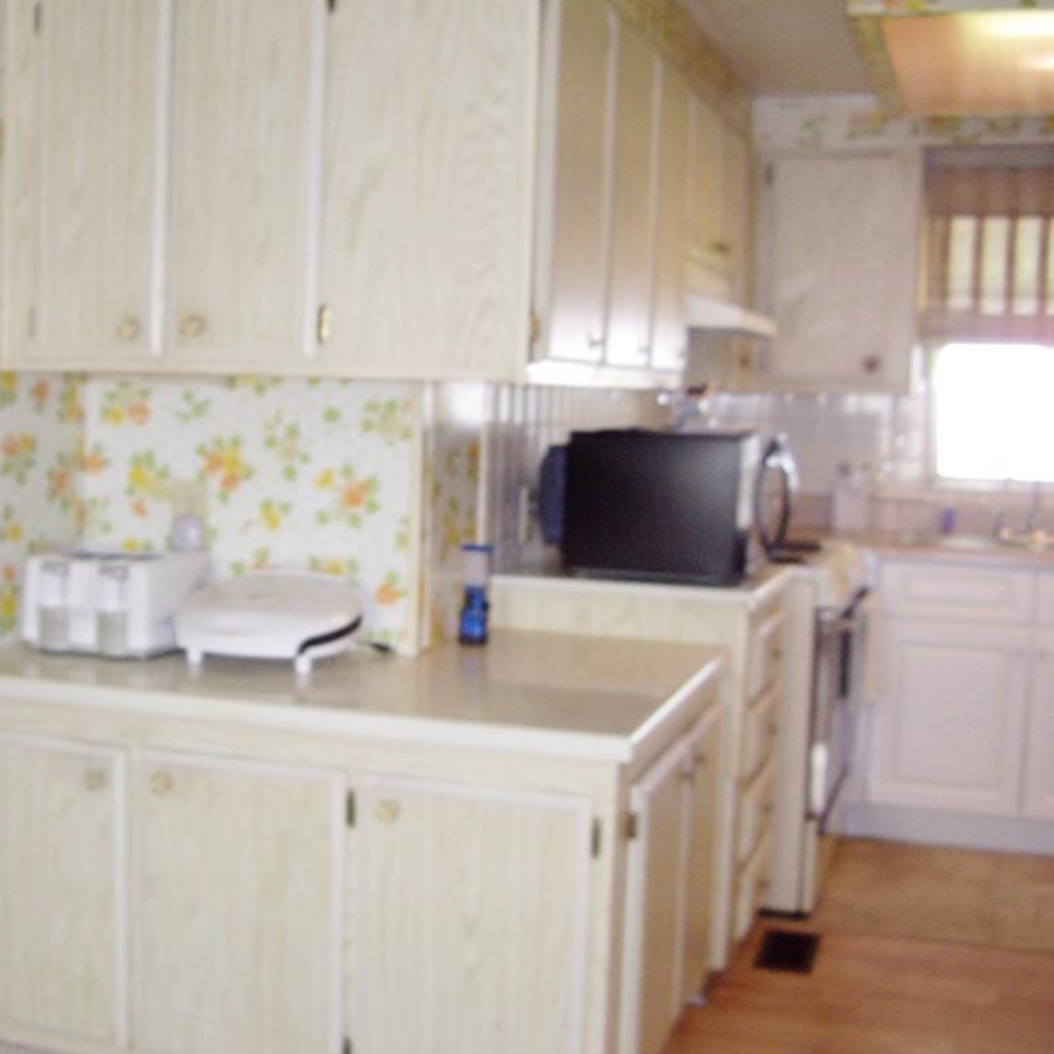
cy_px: 527
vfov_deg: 37.6
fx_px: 1550
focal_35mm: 45
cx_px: 392
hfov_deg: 37.3
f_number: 2.8
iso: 200
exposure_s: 1/40
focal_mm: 7.9
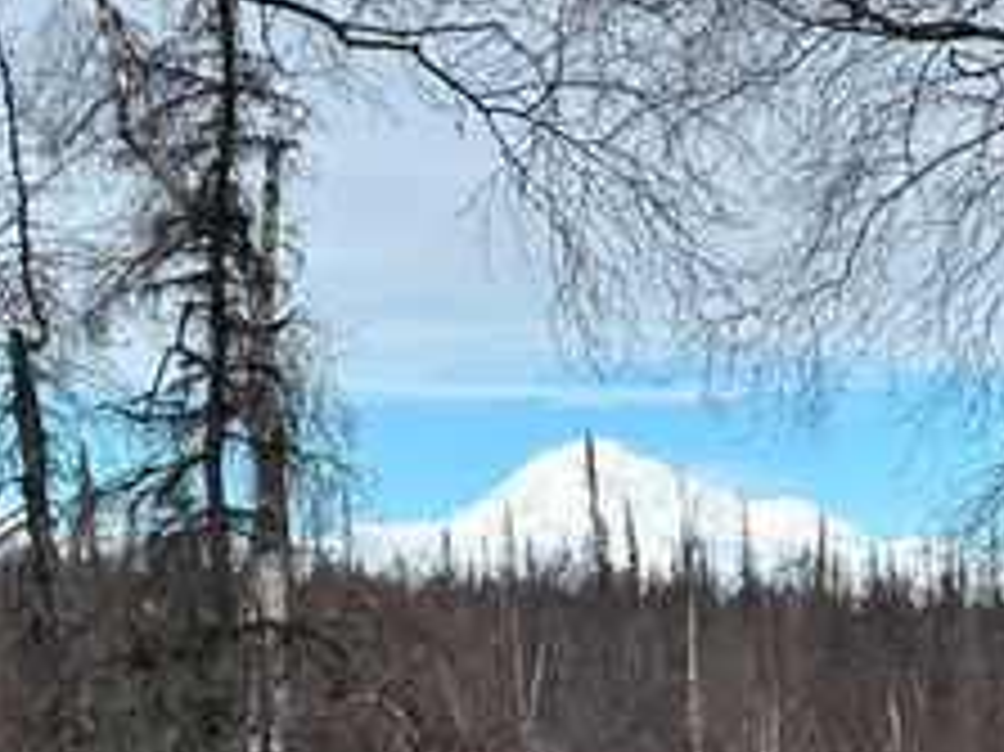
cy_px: 516
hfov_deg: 11.4
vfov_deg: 8.6
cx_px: 644
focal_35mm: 173
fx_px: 5015
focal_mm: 9
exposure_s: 1/1024
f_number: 2.8
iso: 32
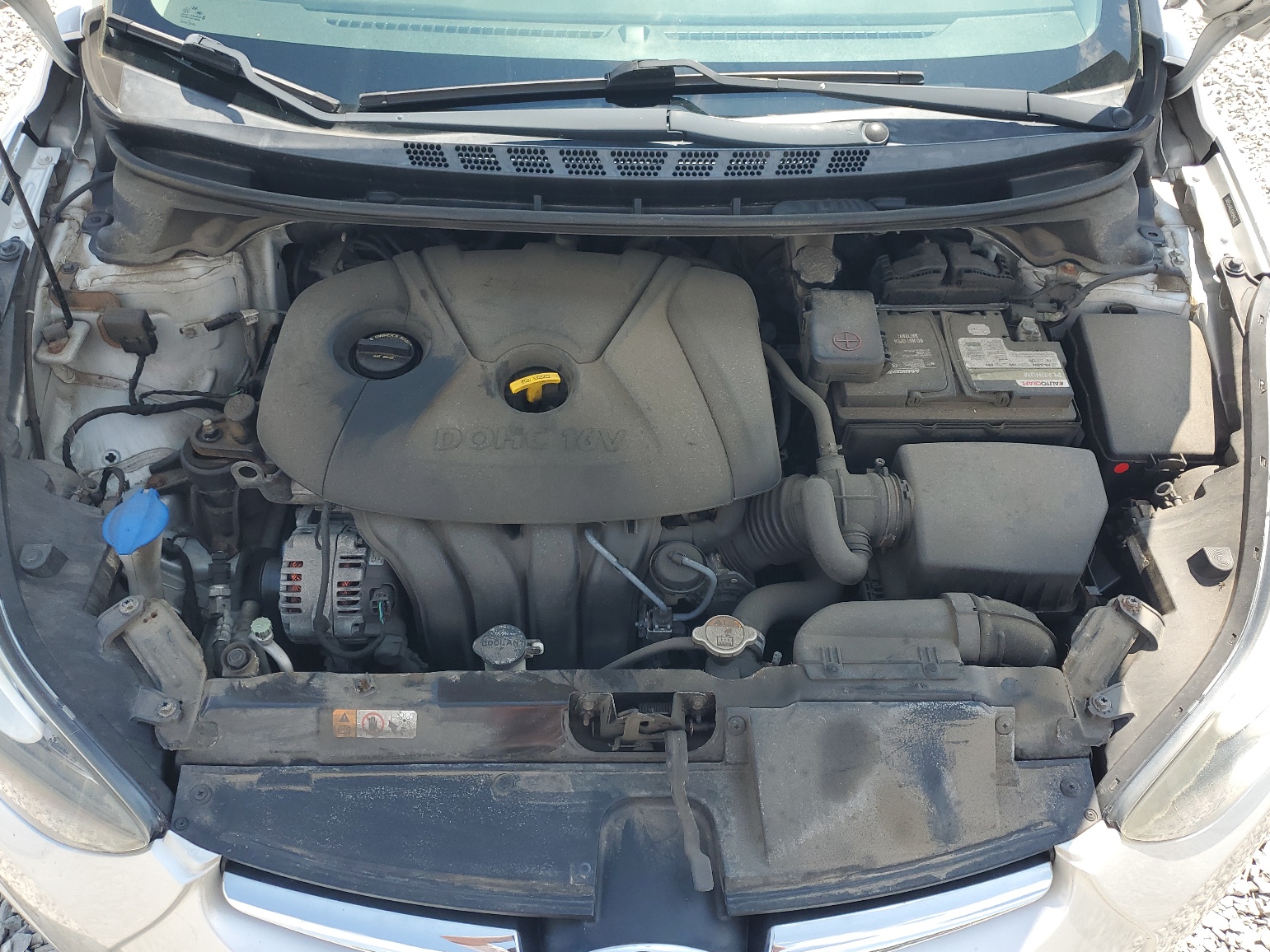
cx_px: 630
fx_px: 991
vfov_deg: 51.4
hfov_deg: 65.3
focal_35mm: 27
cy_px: 463
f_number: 1.5
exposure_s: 1/833
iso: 50
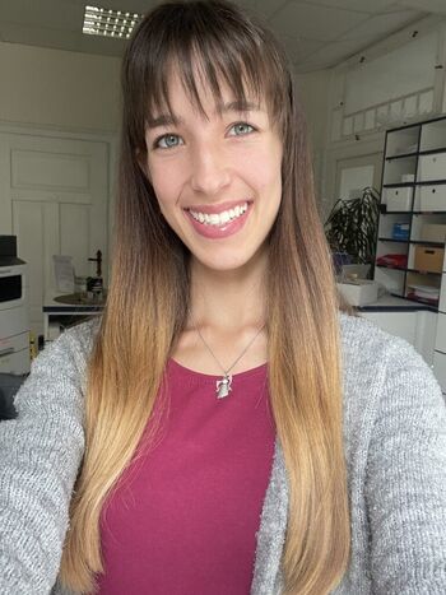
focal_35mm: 30
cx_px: 223
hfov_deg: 46.8
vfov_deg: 60.0
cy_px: 298
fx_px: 516
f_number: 2.2
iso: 80
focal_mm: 2.71
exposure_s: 1/121
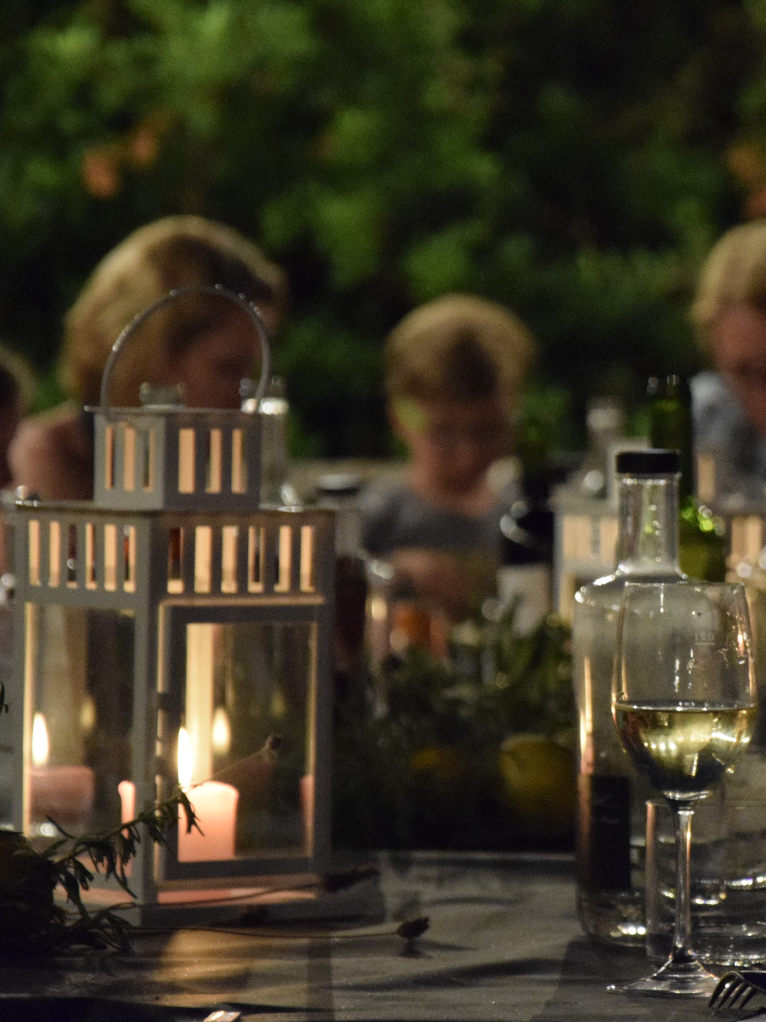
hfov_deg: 6.5
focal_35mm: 228
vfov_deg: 8.7
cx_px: 682
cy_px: 511
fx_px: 6720
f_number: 5.6
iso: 6400
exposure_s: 1/50
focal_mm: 105
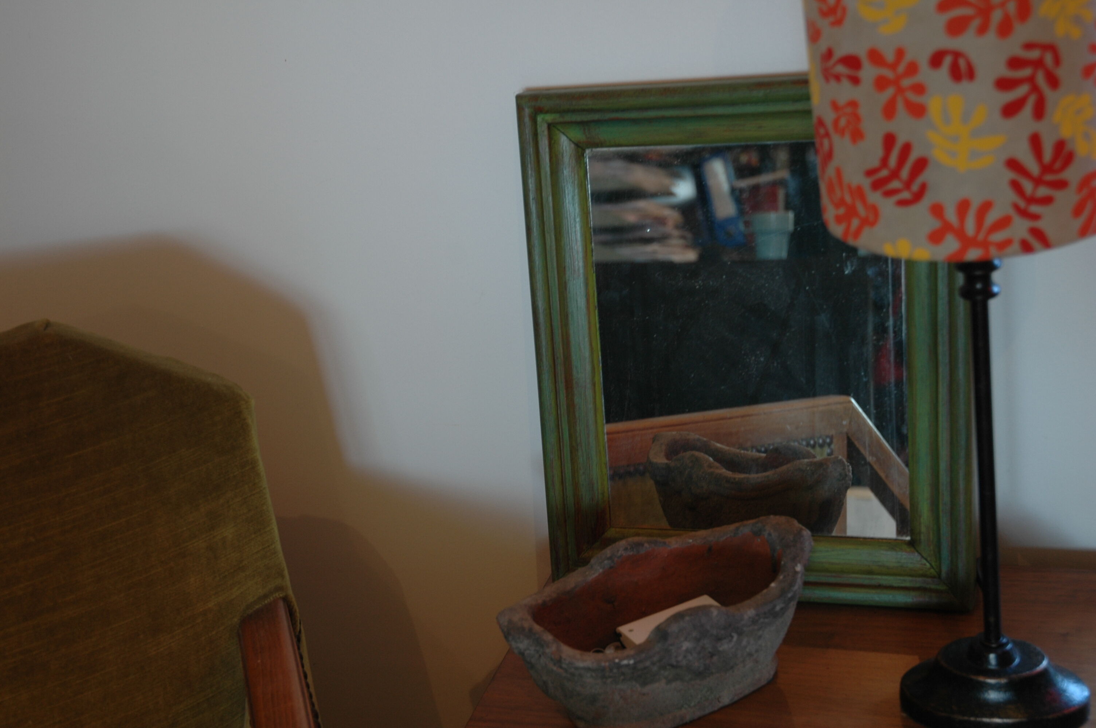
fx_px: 1734
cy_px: 364
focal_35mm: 57
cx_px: 548
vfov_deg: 23.7
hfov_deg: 35.1
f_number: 4.2
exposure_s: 1/8
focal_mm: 38
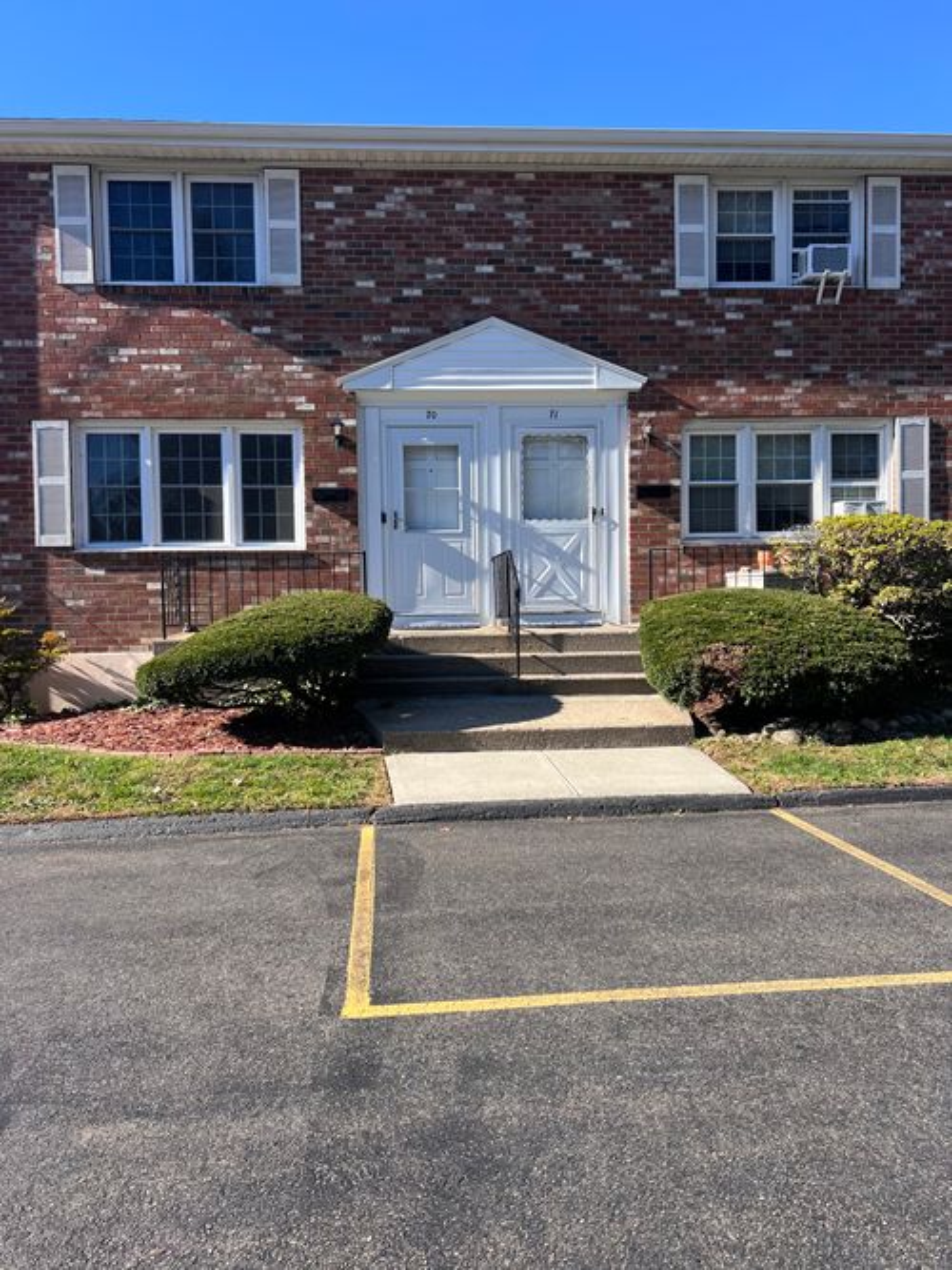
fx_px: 954
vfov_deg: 67.3
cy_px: 635
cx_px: 476
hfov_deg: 53.0
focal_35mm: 26
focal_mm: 5.7
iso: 50
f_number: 1.5
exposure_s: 1/1645
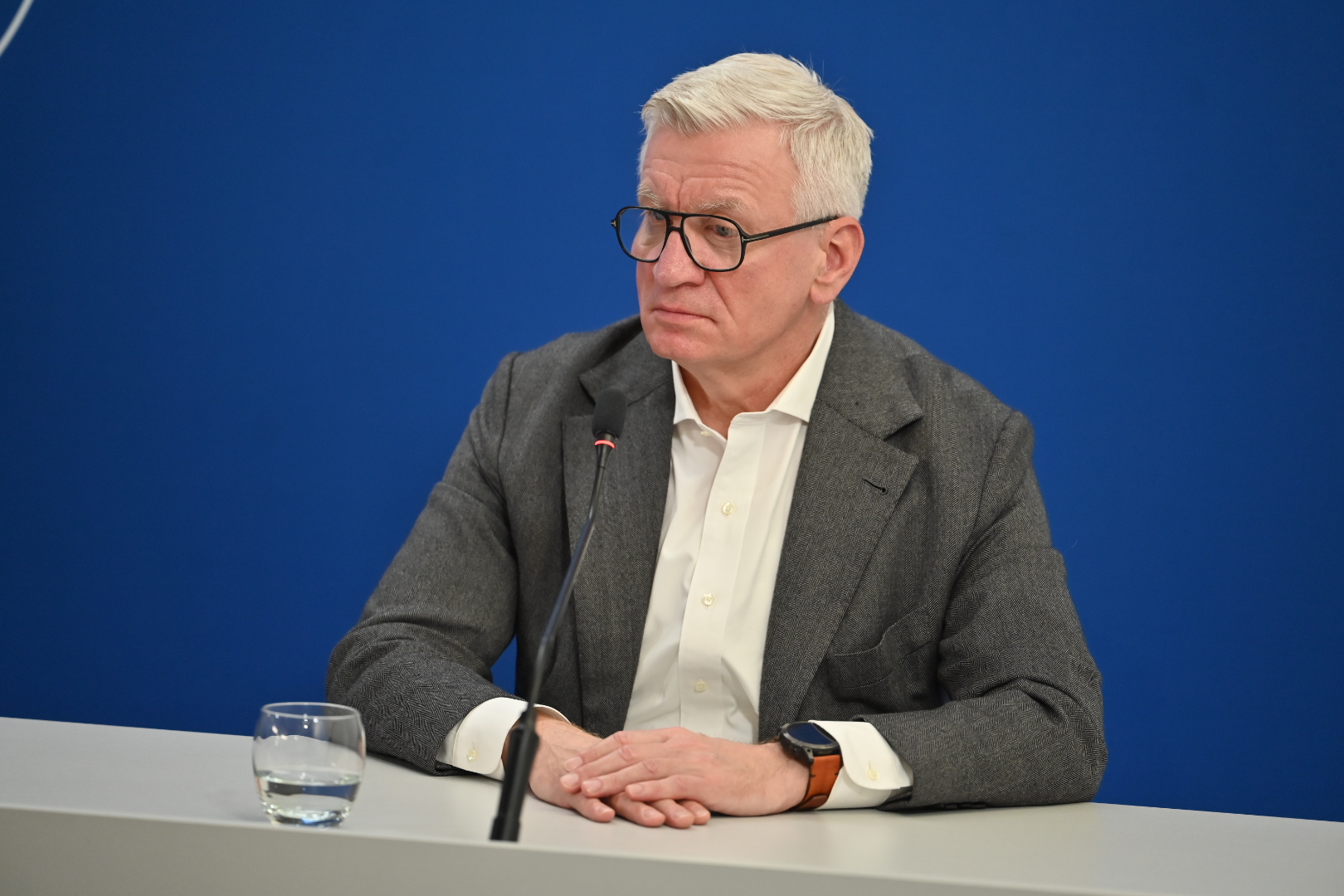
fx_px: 6719
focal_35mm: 180
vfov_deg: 7.6
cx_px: 672
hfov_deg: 11.4
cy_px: 448
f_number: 2.8
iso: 720
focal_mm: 180
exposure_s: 1/200
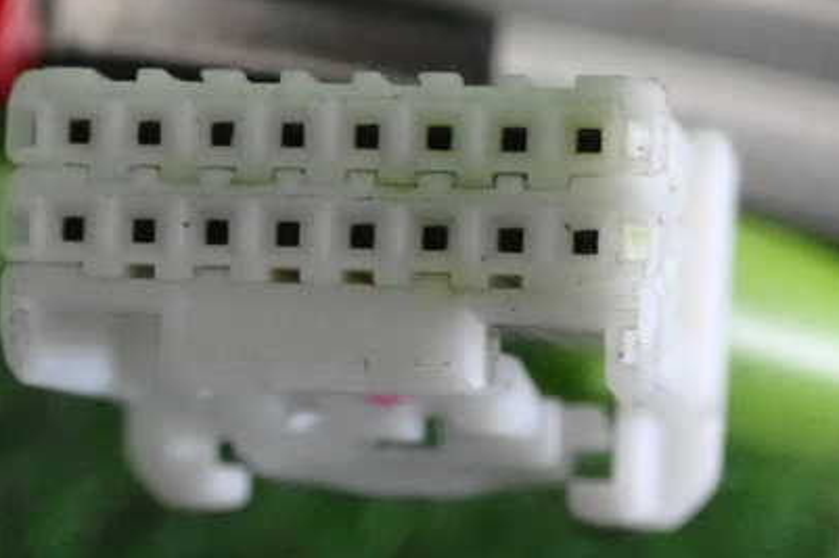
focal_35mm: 137
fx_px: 3191
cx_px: 322
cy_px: 196
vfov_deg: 10.0
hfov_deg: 15.0
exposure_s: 1/80
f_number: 4.5
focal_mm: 15.66
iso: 6400
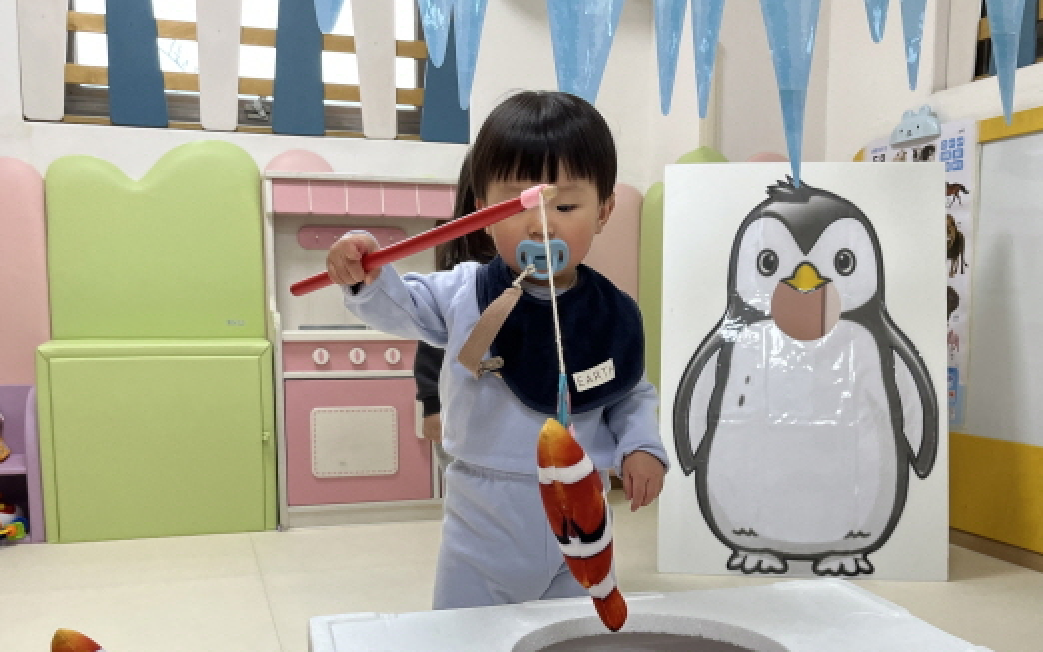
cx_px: 575
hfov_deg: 51.5
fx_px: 1080
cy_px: 454
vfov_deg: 33.2
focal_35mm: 38
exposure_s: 1/120
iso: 64
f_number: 1.6
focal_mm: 5.1
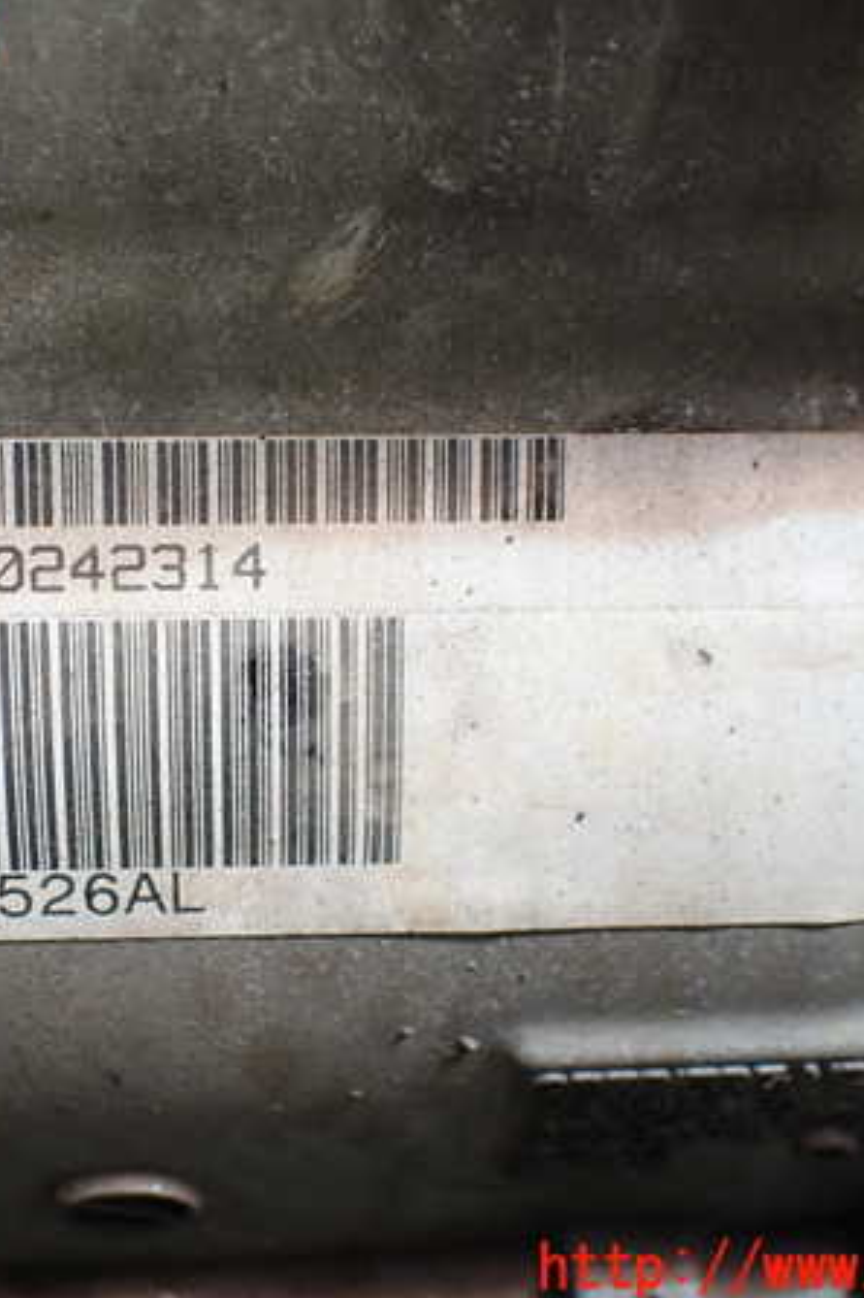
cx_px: 323
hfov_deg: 31.7
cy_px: 652
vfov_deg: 46.4
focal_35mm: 42
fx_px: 1513
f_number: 2.3
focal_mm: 5.4
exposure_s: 1/125
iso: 160
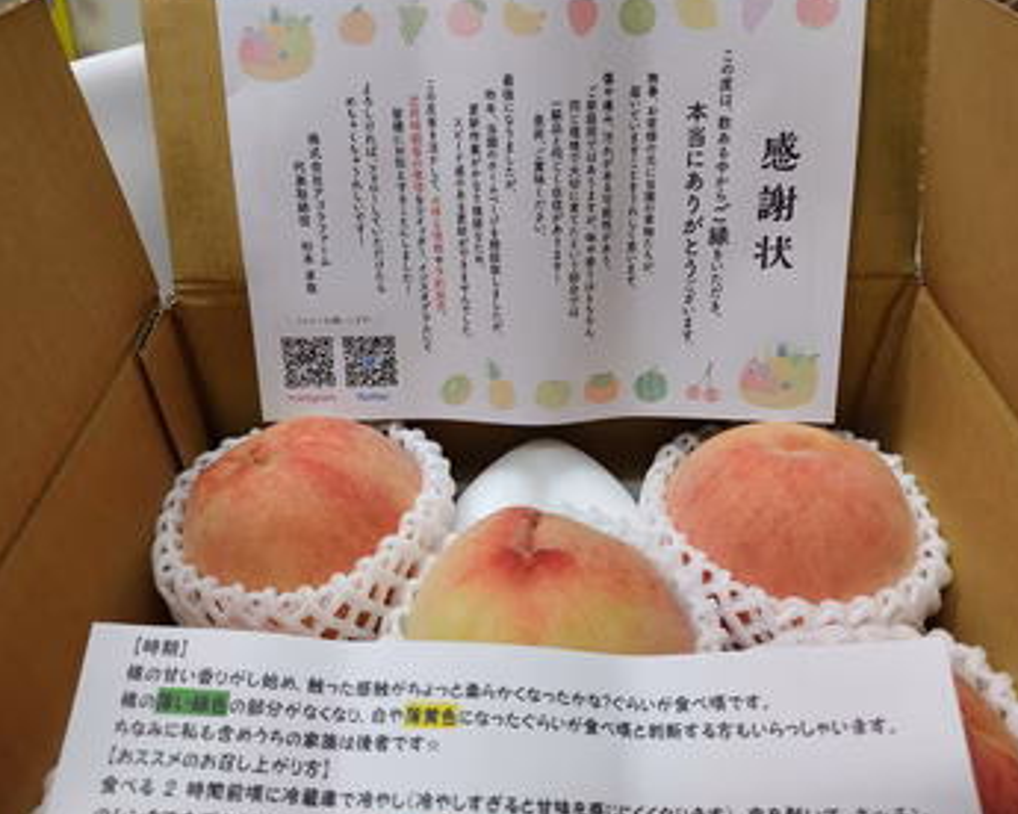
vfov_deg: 54.9
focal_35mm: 26
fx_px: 783
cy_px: 422
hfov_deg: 66.0
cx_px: 490
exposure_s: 1/120
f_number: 1.9
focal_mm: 5.5
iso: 190
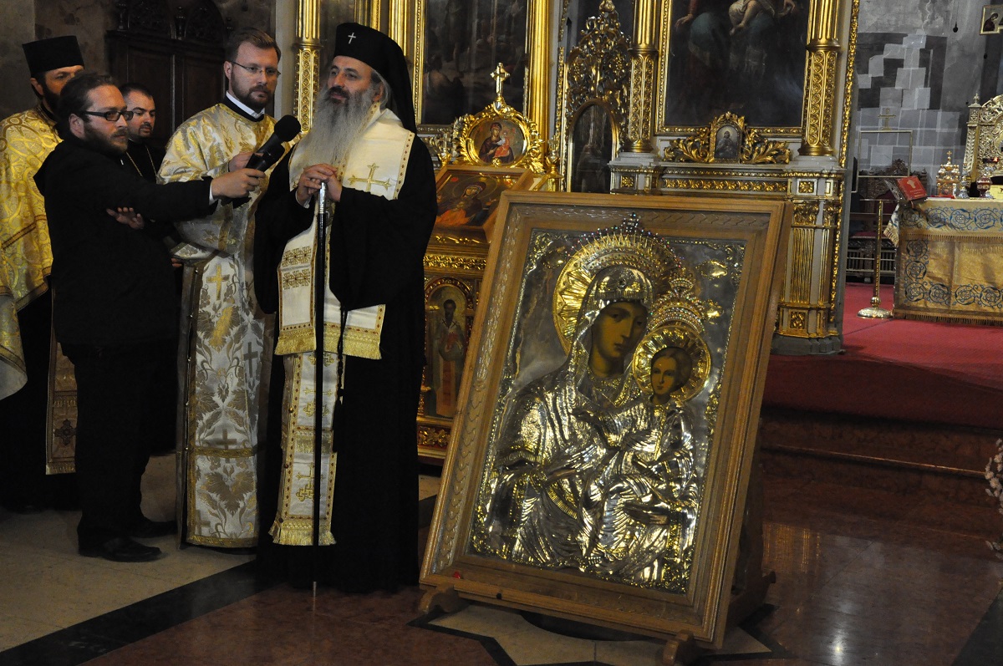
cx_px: 502
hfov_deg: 41.2
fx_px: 1336
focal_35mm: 48
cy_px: 333
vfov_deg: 28.0
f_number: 4.5
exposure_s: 1/50
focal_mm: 32
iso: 3200
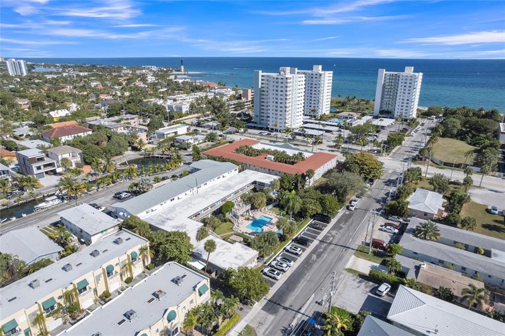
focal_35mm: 22
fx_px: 308
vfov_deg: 57.1
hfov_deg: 78.6
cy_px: 168
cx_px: 252
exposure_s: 1/4000
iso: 120
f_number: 2.8
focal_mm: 8.38
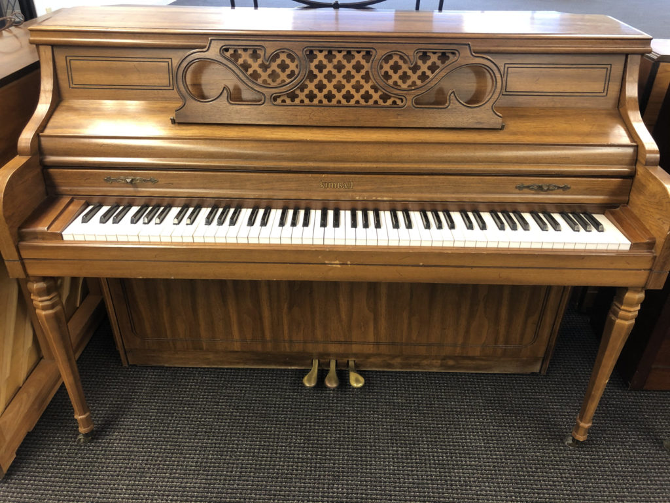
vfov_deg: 49.7
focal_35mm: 28
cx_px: 335
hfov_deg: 63.4
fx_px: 542
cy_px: 252
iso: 50
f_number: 1.8
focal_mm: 3.99
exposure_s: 1/15
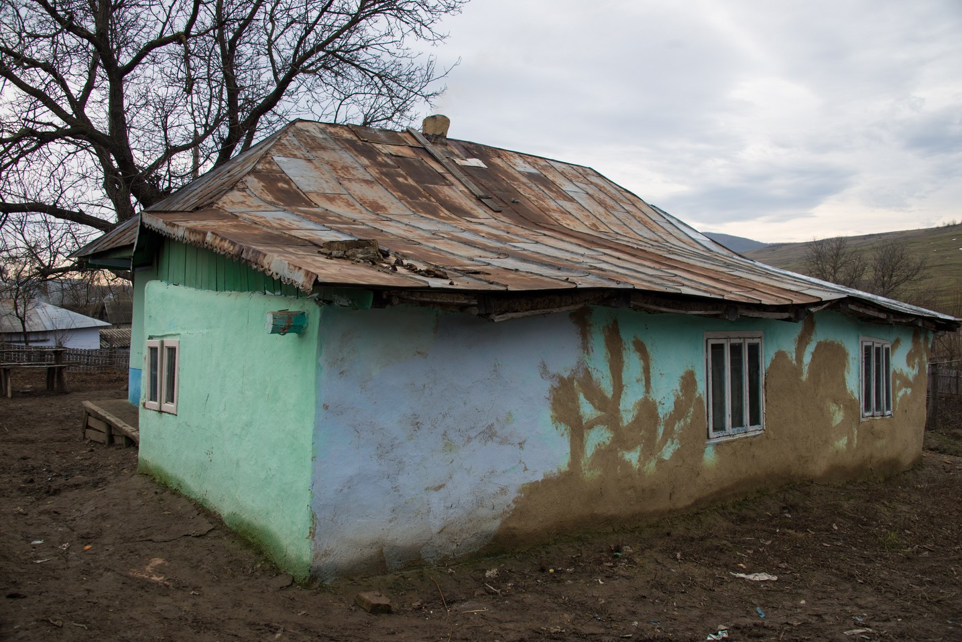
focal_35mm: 28
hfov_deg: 65.5
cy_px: 321
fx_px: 748
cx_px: 481
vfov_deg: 46.4
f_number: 6.3
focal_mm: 28
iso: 200
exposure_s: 1/160
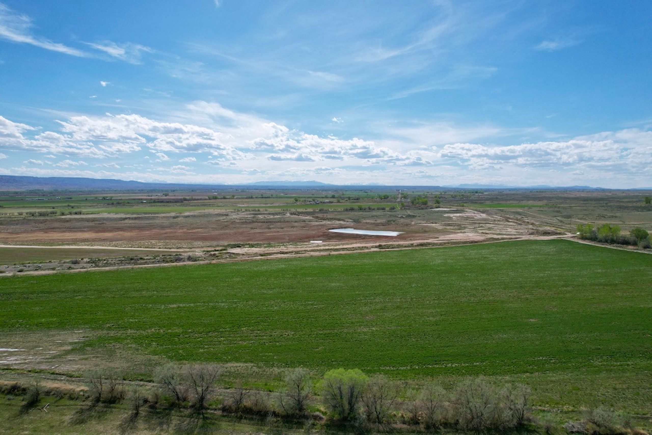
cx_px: 326
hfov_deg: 78.6
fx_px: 398
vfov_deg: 57.2
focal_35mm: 22
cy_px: 218
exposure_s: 1/3200
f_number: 2.8
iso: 130
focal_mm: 8.38
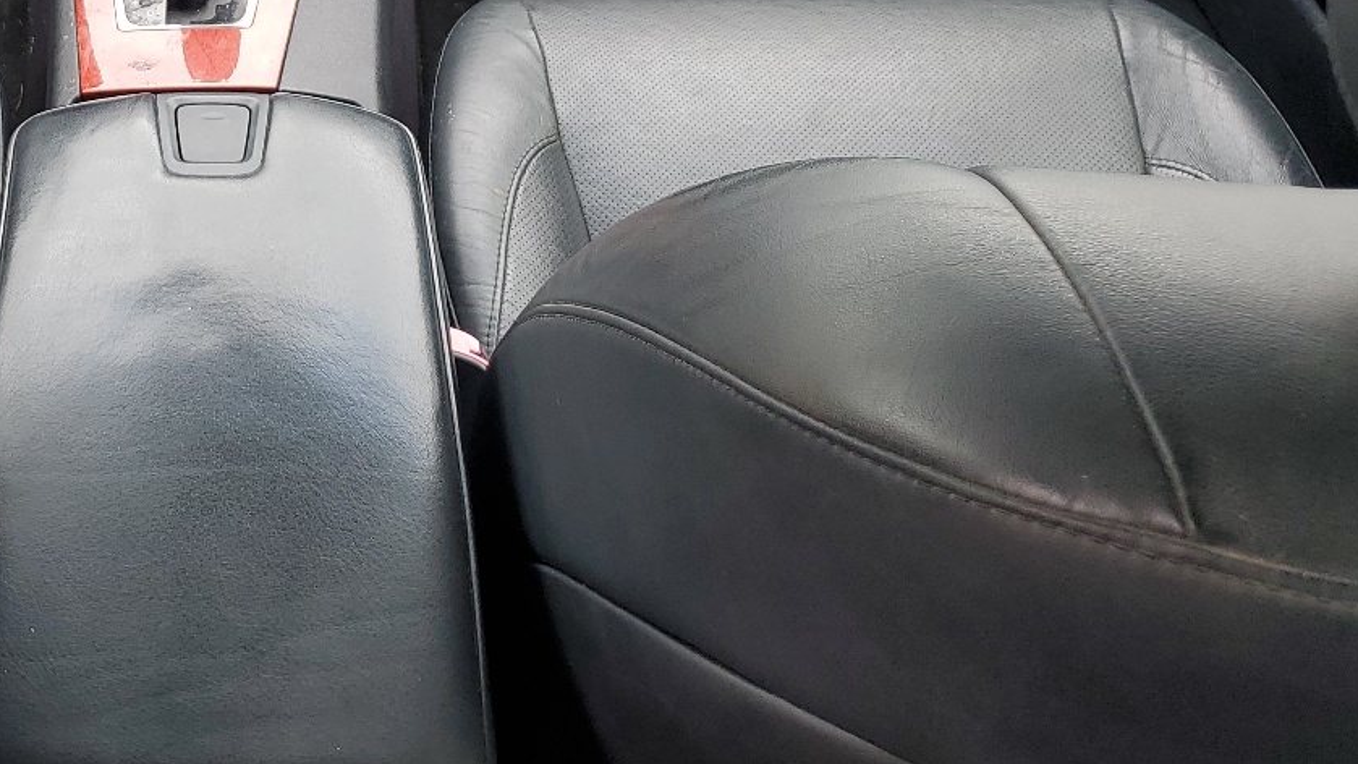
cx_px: 97
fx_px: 1945
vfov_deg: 21.2
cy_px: -49
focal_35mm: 54
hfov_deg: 35.8
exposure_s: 1/120
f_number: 1.5
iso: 51
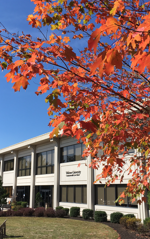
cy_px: 117
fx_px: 275
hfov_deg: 30.5
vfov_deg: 47.2
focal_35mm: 42
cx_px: 69
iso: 25
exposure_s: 1/1672
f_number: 2.2
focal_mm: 4.15
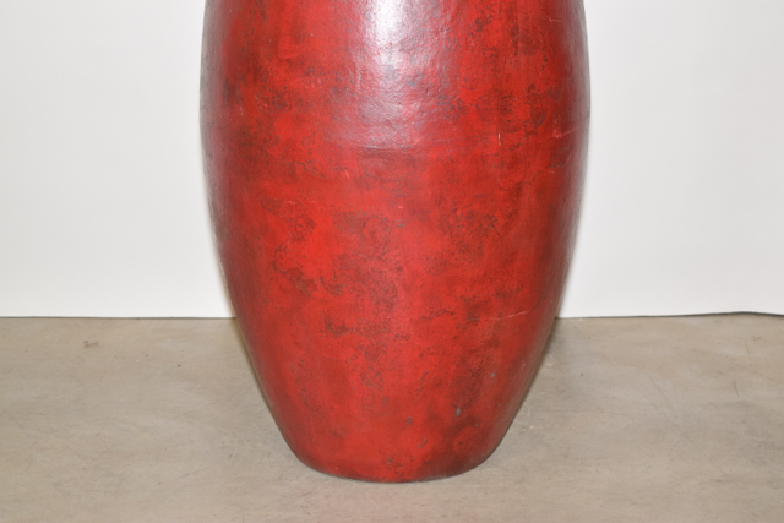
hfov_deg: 24.6
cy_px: 262
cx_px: 392
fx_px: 1797
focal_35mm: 82
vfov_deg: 16.6
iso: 800
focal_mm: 55
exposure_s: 1/125
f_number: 5.6
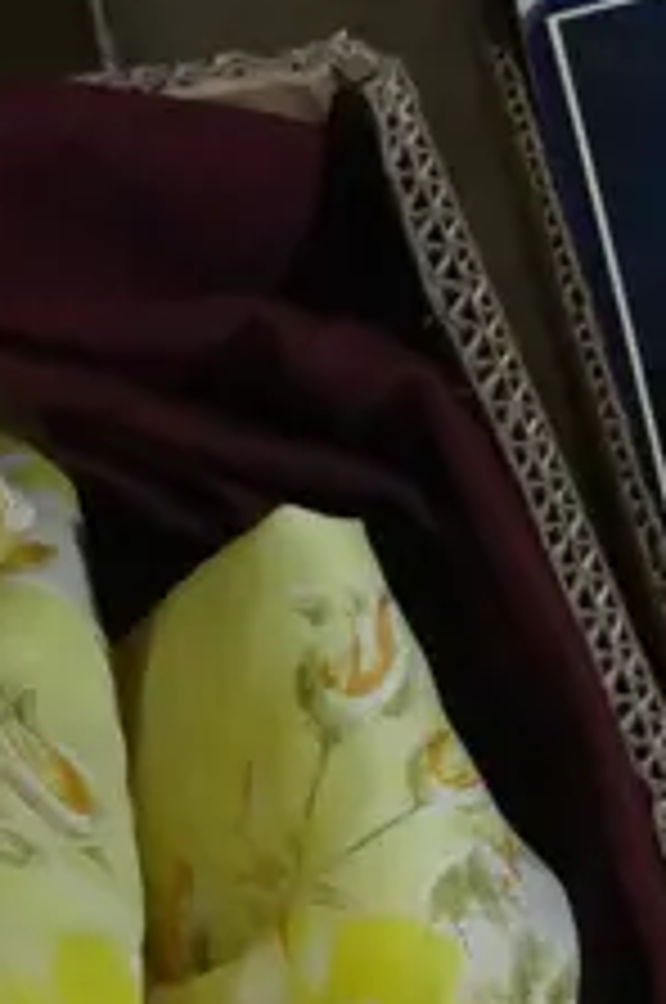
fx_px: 6931
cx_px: 2254
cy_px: 421
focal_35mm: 249
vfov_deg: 8.3
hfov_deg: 5.1
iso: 2500
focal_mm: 26
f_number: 5.3
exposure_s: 1/60
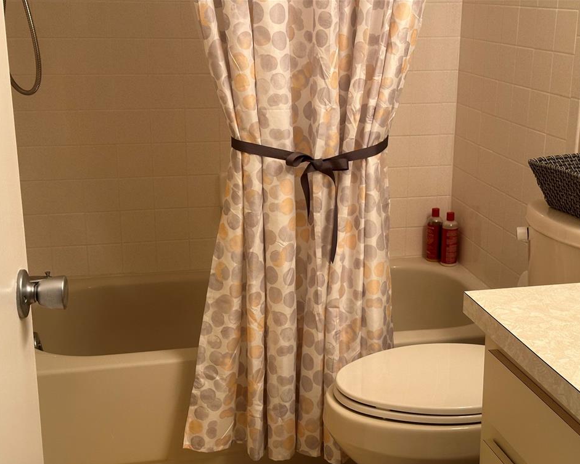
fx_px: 876
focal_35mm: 51
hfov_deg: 36.6
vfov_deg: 29.7
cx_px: 312
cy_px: 236
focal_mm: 6.86
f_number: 1.78
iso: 125
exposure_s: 1/60
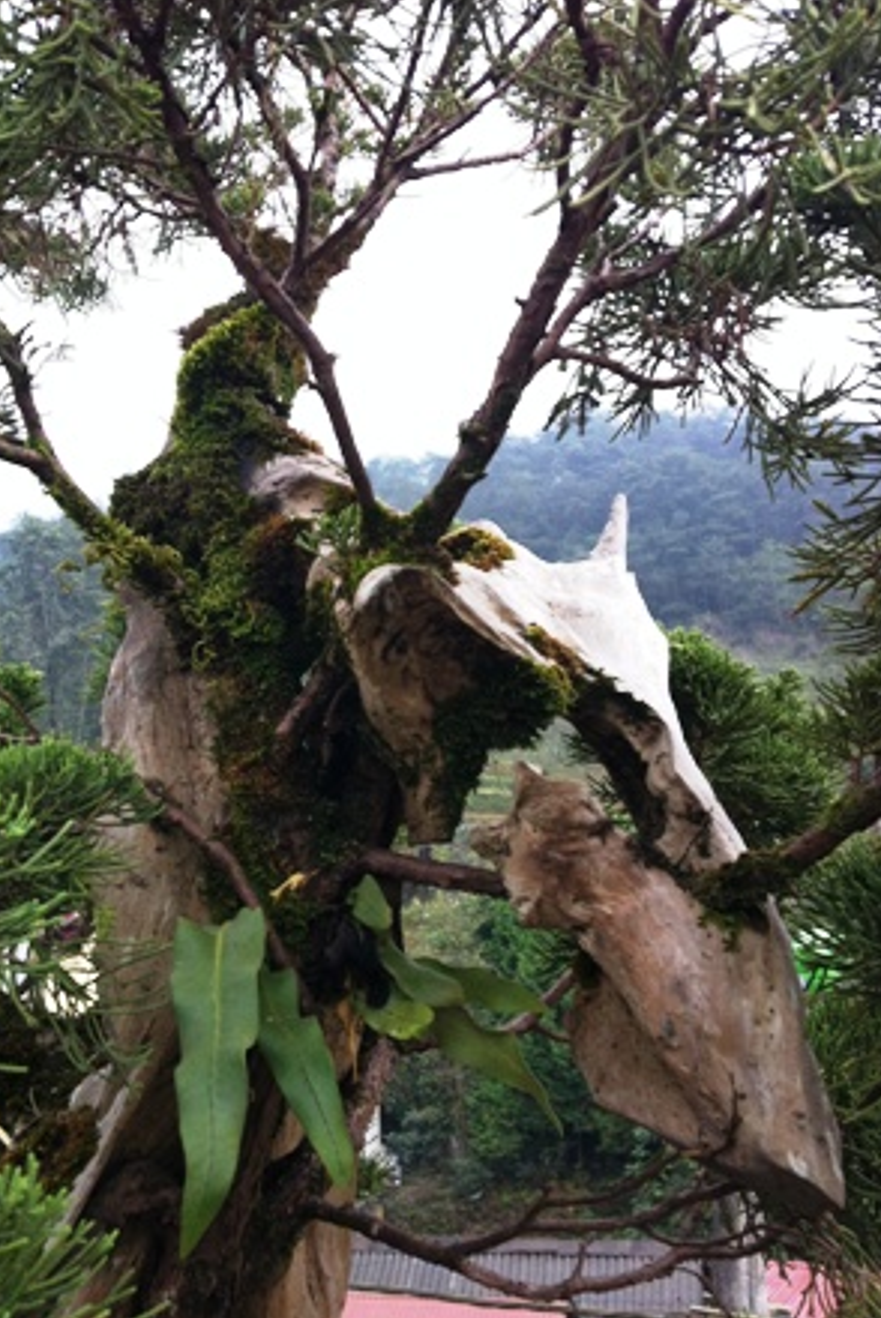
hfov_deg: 35.9
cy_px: 650
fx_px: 1356
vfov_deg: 51.9
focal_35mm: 37
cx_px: 388
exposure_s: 1/120
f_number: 2.8
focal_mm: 3.85
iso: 80
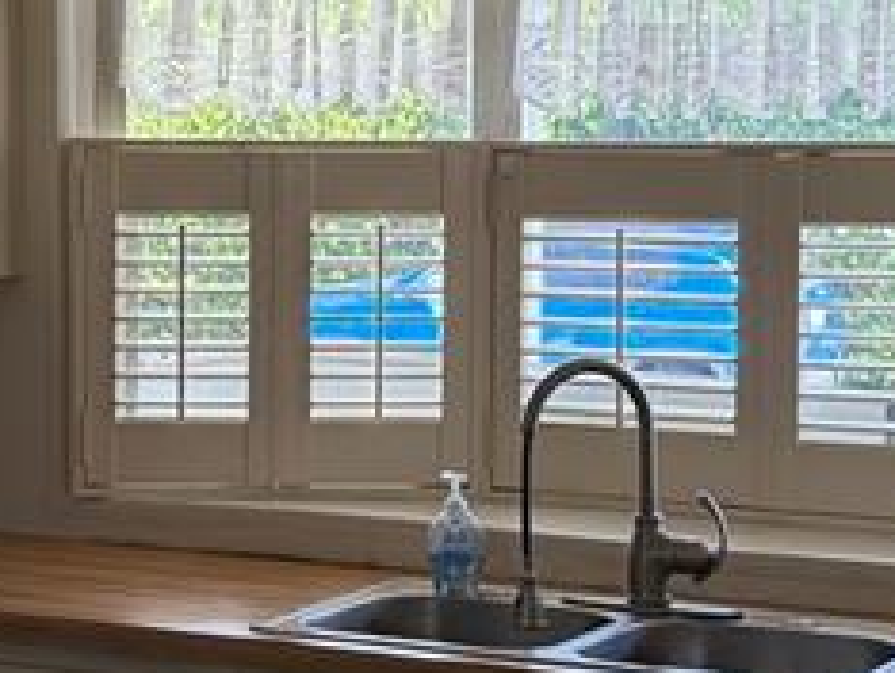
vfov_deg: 14.1
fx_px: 2718
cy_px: 302
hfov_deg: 18.5
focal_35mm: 105
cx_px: 157
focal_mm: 6.76
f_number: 1.78
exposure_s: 1/171
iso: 200
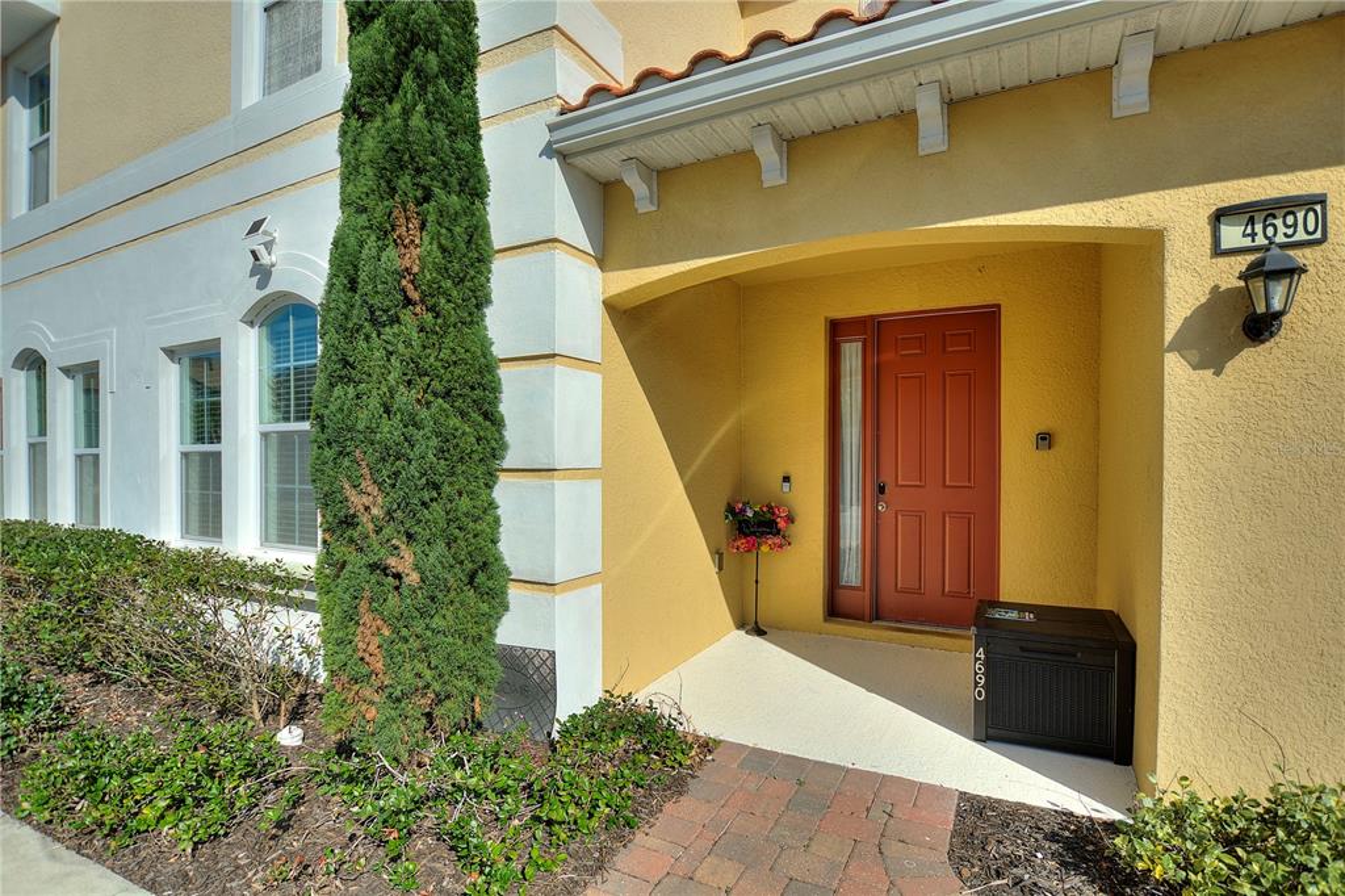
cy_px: 448
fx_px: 560
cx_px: 672
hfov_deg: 100.4
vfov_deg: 77.3
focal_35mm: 15
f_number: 4.5
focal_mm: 10
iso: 100
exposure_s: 1/1000
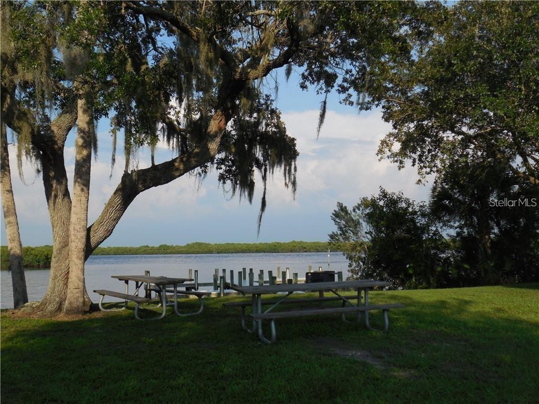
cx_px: 270
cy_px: 202
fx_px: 592
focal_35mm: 38
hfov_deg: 49.0
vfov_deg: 37.7
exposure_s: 1/1250
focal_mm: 6.8
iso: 125
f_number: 4.2
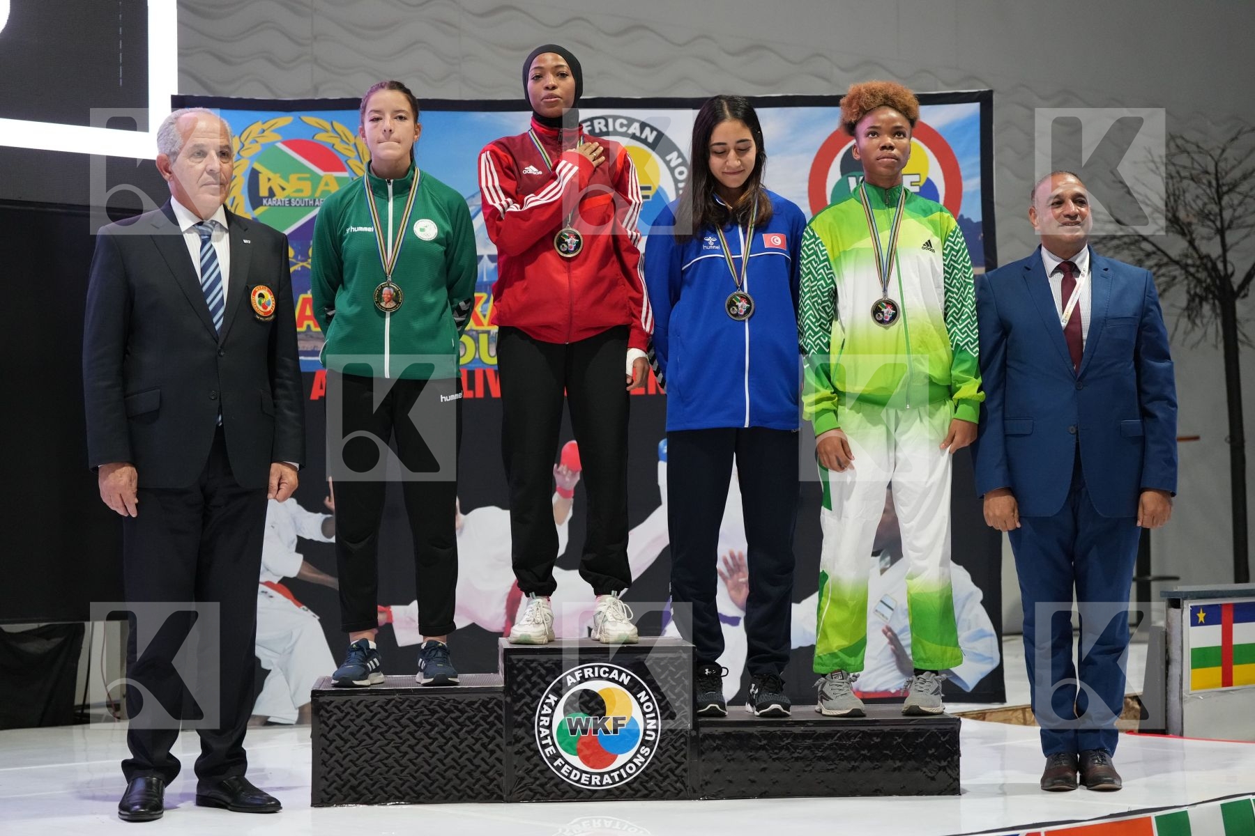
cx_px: 628
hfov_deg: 28.8
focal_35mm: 70
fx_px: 2440
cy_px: 418
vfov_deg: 19.5
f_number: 2.8
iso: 4000
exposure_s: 1/250
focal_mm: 70
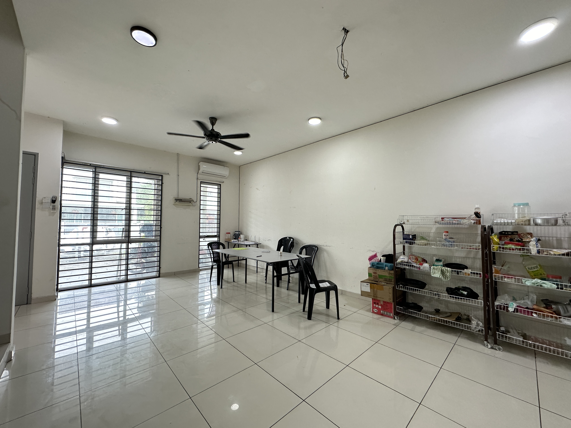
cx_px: 286
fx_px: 231
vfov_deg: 85.7
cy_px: 214
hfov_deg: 102.1
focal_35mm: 14
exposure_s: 1/100
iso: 200
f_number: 2.2
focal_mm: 2.22
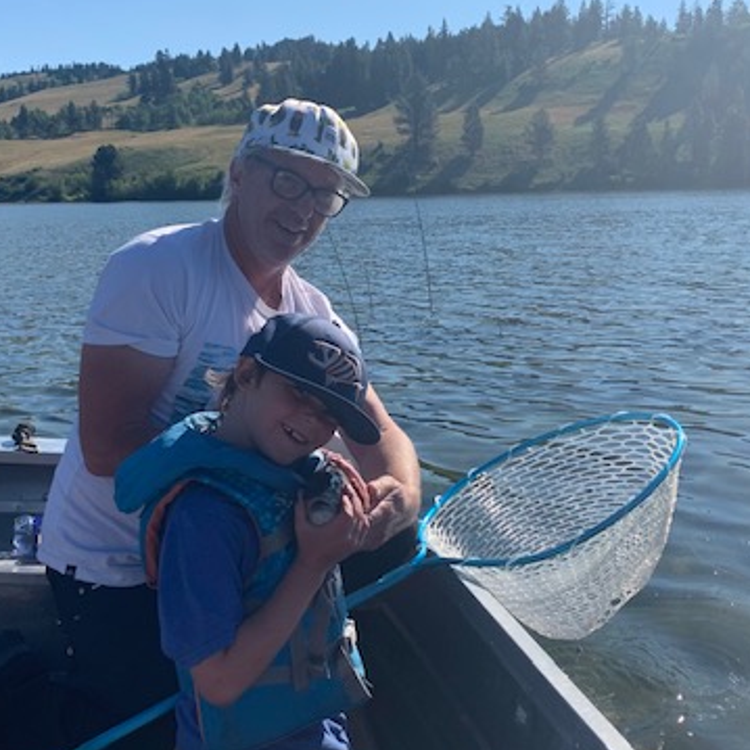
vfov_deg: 40.9
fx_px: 1005
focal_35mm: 41
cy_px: 407
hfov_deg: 40.8
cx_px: 309
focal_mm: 4.25
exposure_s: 1/2208
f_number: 1.8
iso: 25
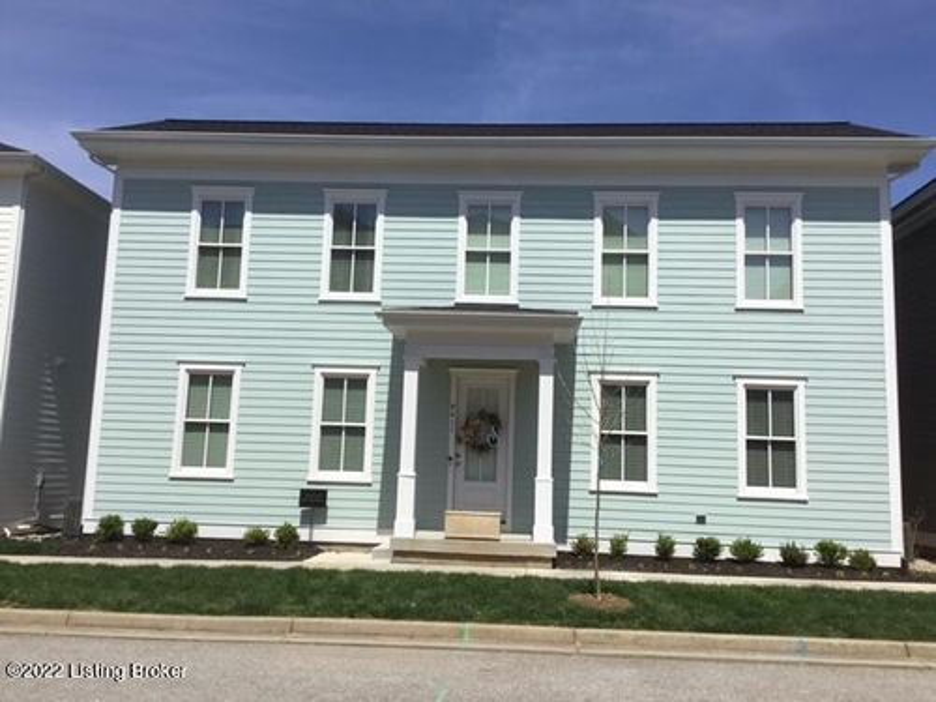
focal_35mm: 31
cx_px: 468
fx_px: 838
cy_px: 351
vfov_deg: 45.4
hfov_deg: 58.4
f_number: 2.4
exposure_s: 1/2469
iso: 25
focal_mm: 3.3
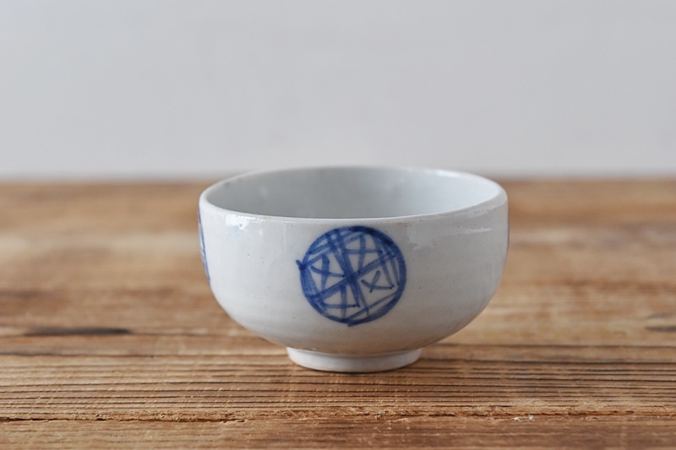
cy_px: 225
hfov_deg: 24.6
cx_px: 338
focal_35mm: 82
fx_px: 1549
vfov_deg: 16.5
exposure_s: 1/30
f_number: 5.6
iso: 800
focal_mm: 55
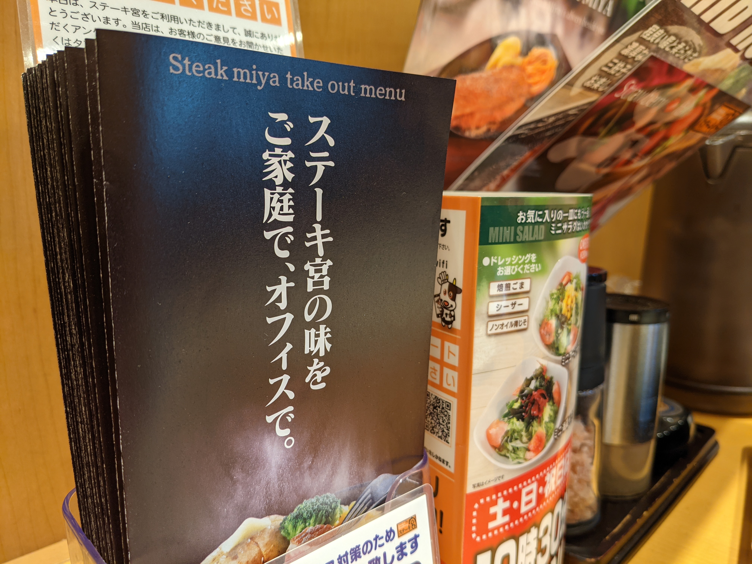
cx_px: 376
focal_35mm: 27
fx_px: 587
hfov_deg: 65.3
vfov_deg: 51.4
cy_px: 282
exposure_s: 1/52.8
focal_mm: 4.38
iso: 56
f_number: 1.73
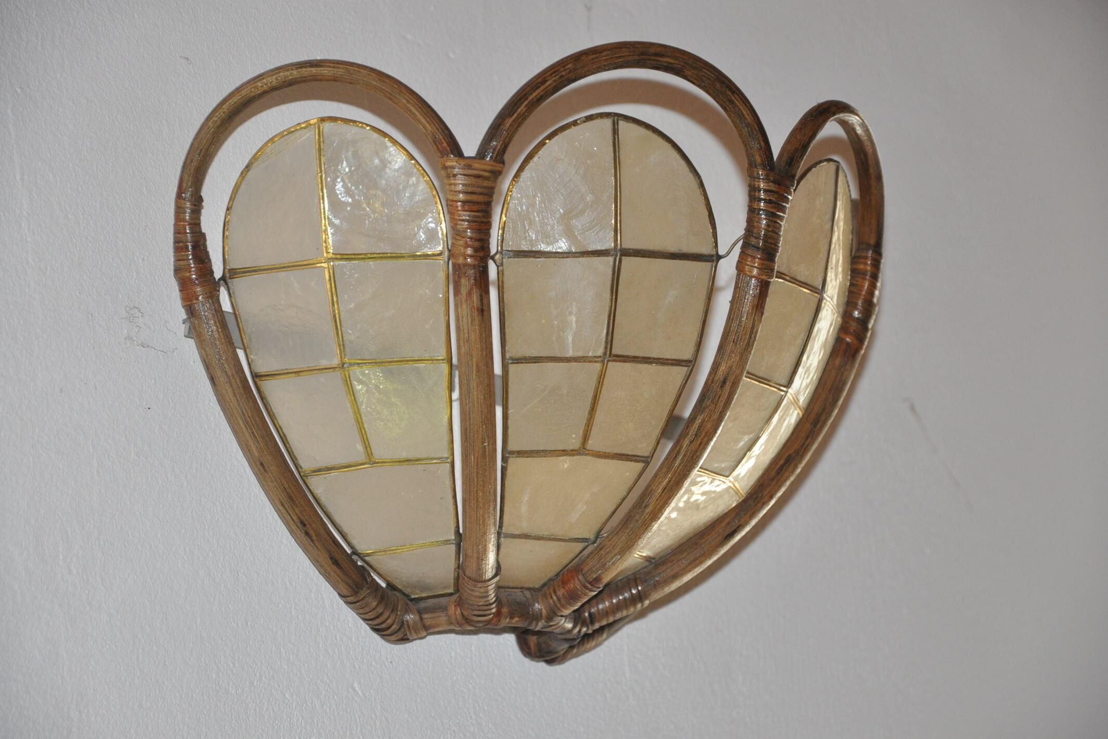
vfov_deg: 9.3
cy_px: 369
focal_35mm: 148
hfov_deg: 13.9
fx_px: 4555
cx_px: 554
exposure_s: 1/60
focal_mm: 98
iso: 800
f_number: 5.6
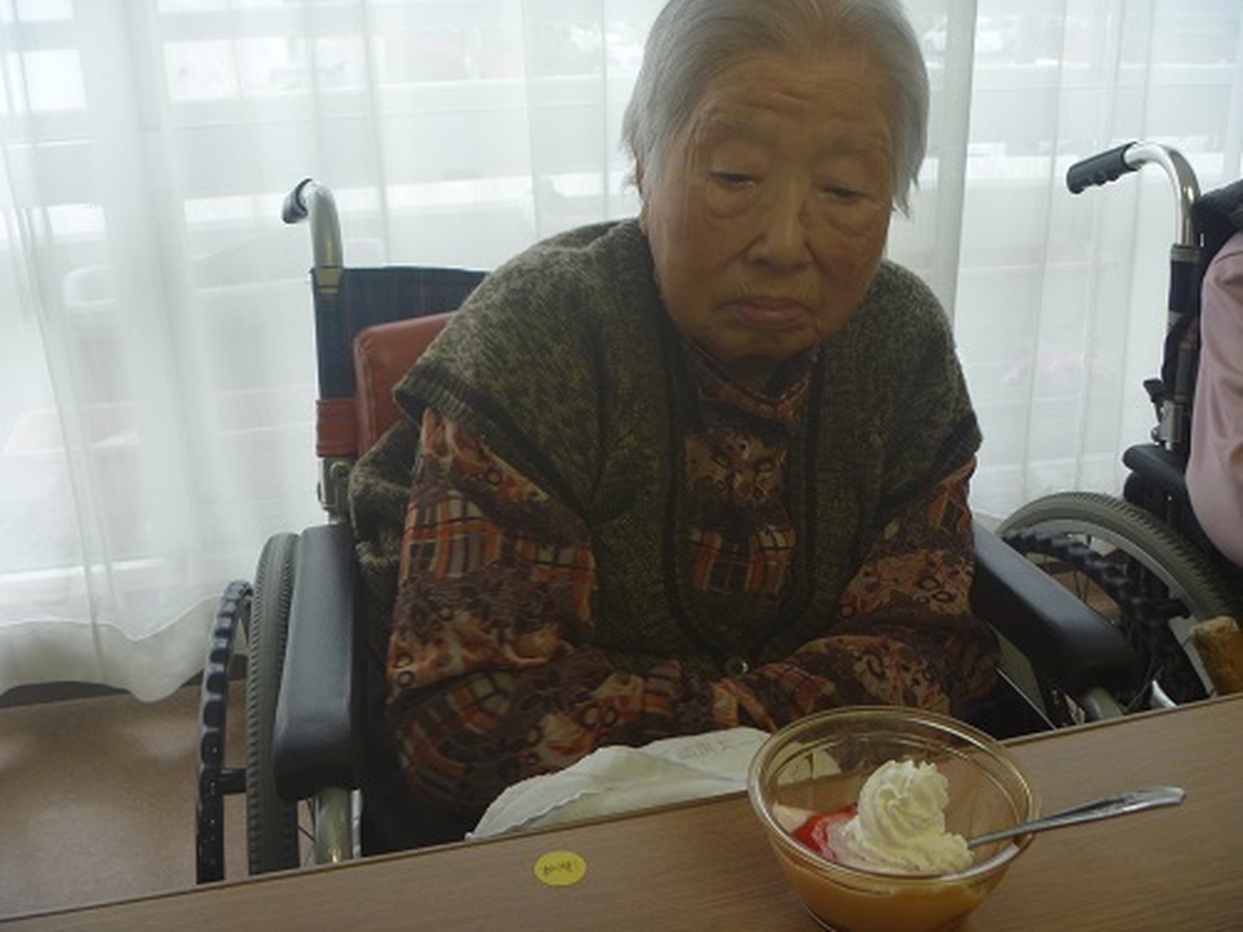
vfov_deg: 40.7
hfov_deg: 52.6
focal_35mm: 35
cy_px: 466
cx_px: 622
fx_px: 1257
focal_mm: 6.3
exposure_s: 1/40
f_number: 3.5
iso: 80
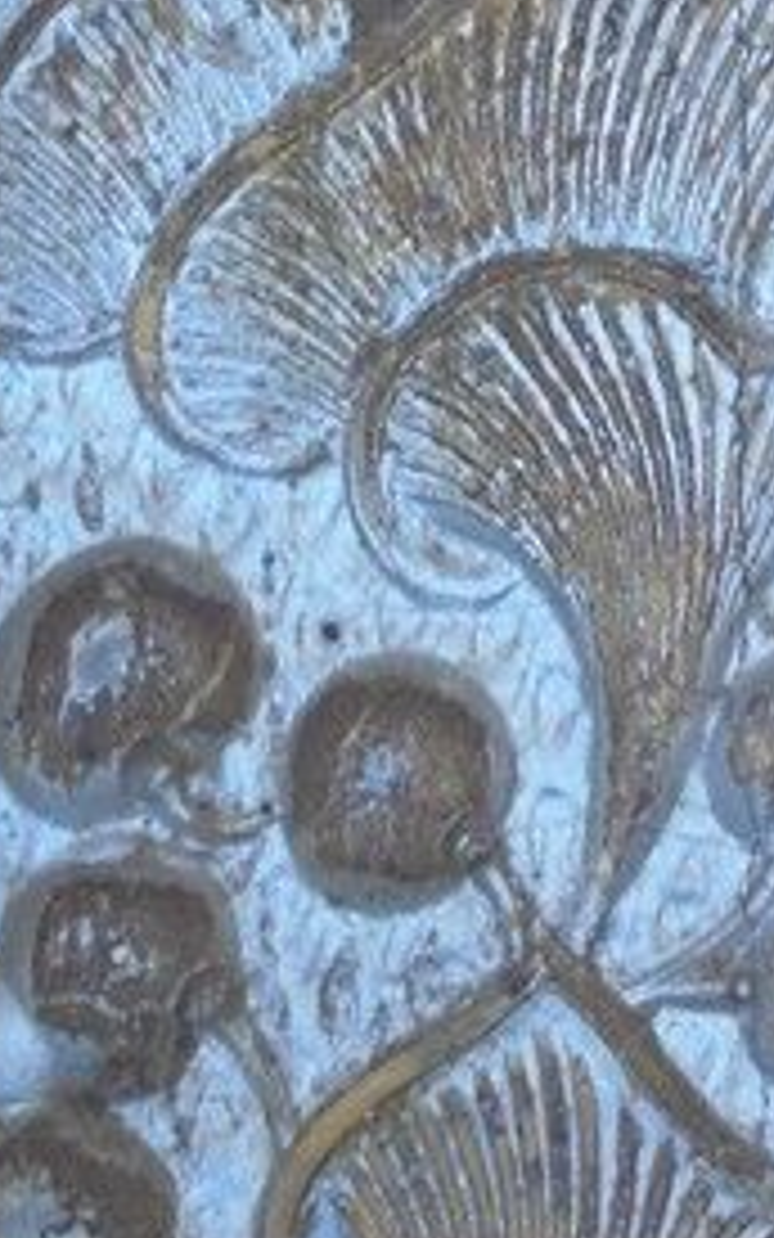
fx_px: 3980
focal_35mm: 118
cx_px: 659
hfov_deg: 11.1
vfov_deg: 17.0
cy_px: -212
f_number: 4
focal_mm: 6.1
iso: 200
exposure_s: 1/30
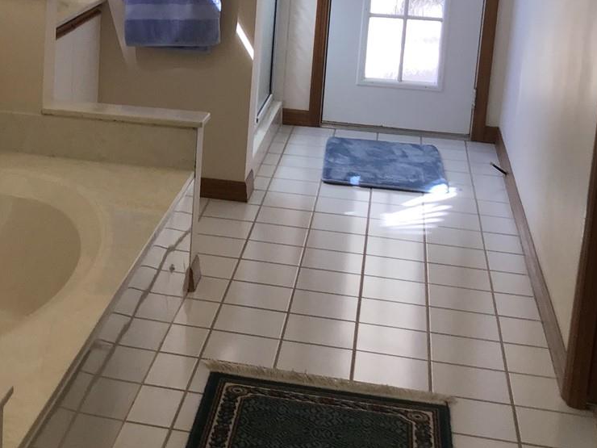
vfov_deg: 21.6
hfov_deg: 27.9
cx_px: 64
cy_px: 69
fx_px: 1156
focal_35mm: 67
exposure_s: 1/60
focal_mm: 3.3
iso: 25
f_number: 2.4
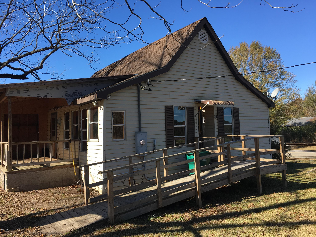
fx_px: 265
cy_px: 118
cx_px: 158
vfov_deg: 48.2
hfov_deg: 61.7
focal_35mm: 29
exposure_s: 1/761
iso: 25
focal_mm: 4.15
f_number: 2.2
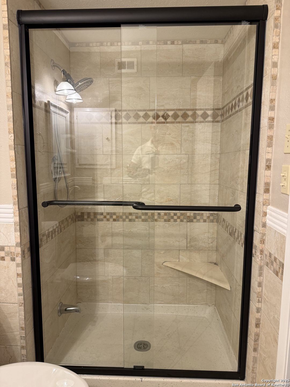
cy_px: 194
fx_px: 268
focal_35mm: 24
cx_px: 145
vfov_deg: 71.6
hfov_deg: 56.8
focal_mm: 6.76
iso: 250
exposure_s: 1/60
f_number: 1.78
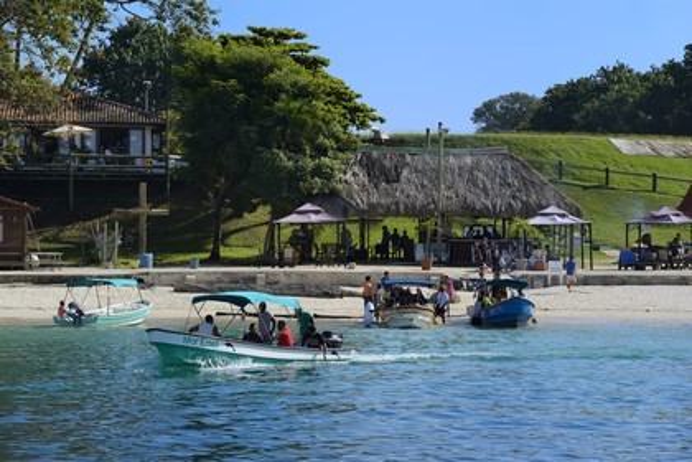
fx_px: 3171
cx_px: 346
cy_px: 231
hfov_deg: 12.5
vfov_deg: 8.3
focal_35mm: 165
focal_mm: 165
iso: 100
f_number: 9
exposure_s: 1/250
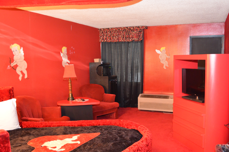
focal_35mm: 31
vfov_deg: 42.1
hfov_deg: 60.2
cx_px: 130
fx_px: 197
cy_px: 81
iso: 3200
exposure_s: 1/20
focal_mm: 18
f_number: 4
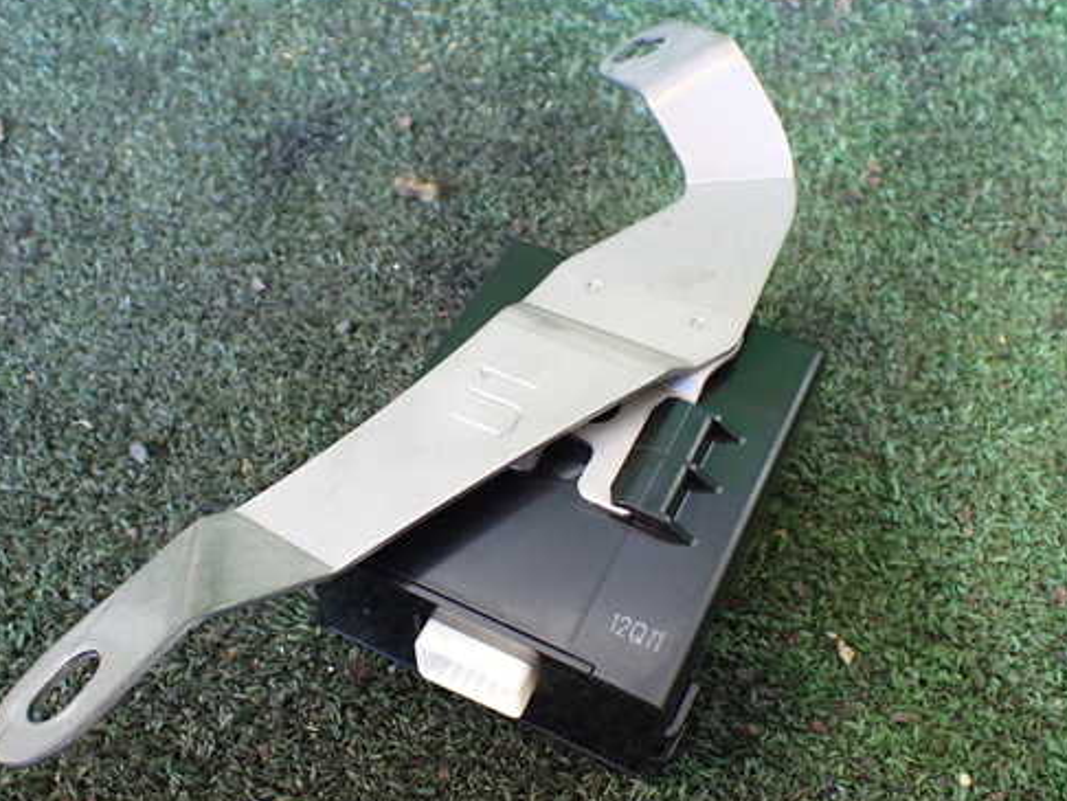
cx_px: 509
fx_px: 1141
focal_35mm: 37
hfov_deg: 50.1
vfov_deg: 38.7
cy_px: 408
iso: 800
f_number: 2.3
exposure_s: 1/100
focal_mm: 5.4
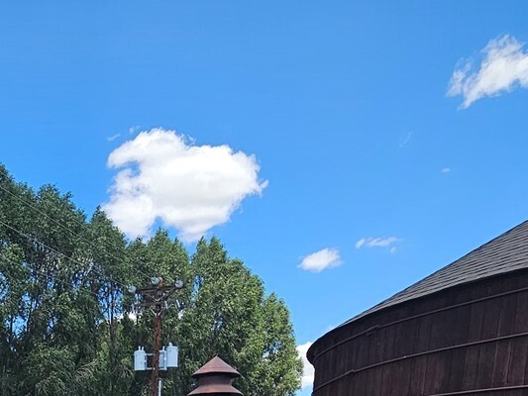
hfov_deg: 43.2
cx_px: 40
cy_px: 561
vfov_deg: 27.8
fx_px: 595
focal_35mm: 39
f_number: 2.2
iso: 50
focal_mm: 2.2
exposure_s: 1/1262
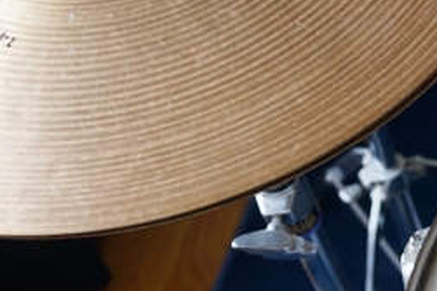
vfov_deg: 14.4
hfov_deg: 20.6
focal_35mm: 92
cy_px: 351
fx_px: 1116
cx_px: 538
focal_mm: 22
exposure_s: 1/60
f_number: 4
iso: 250
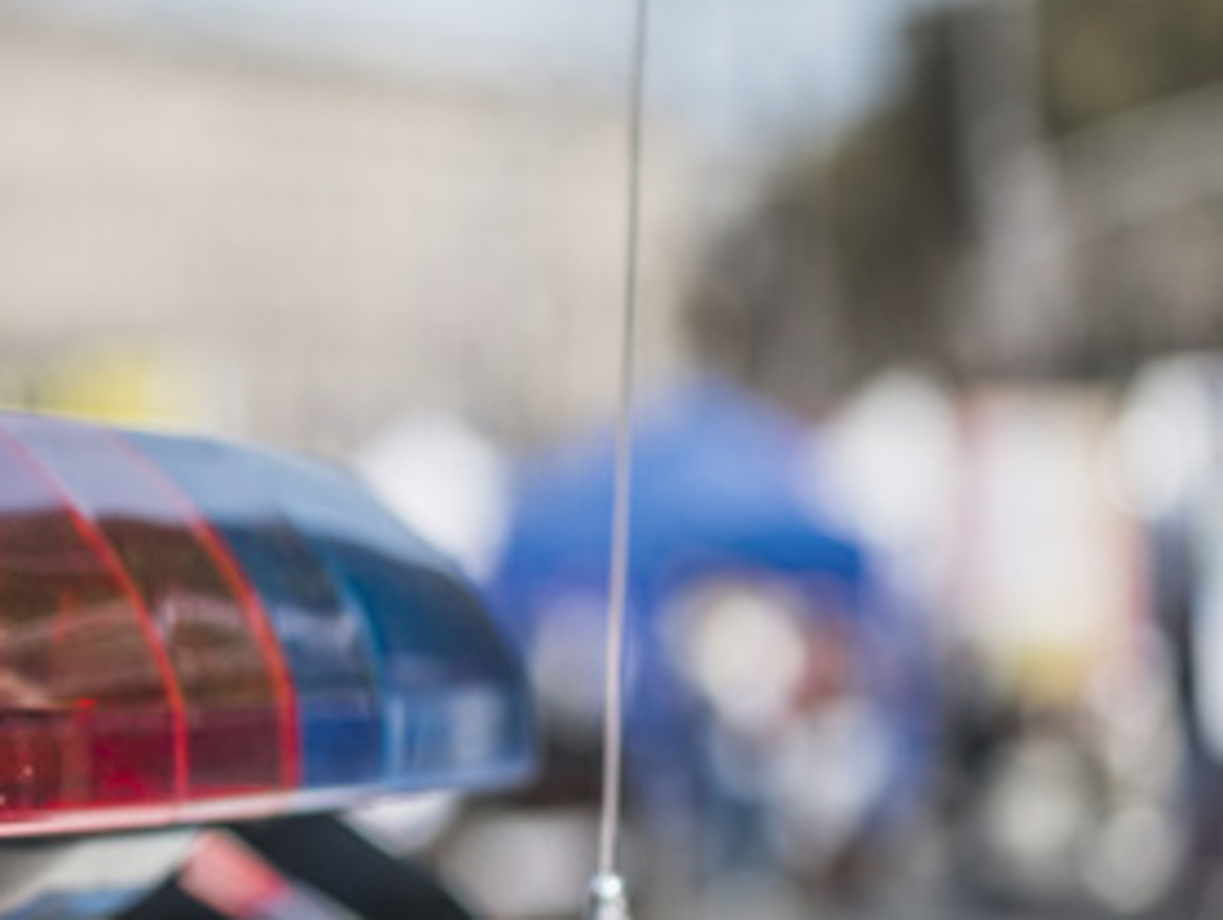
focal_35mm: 227
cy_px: 398
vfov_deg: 6.6
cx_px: -48
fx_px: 8027
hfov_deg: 8.7
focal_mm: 105
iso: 160
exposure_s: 1/1600
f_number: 4
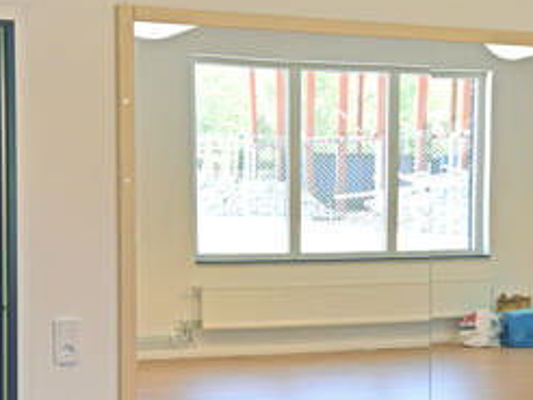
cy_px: 263
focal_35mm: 105
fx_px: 1618
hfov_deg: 17.6
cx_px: 689
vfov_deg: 14.1
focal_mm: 42
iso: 400
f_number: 6.3
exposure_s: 1/160
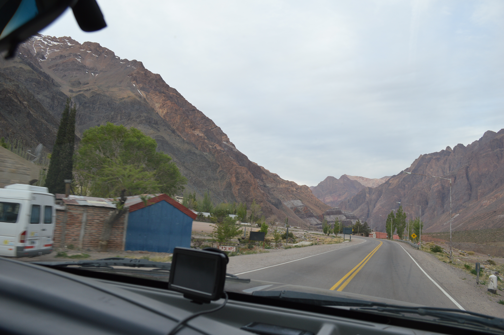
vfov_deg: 47.8
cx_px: 252
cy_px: 168
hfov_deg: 67.4
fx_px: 378
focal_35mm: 27
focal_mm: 18
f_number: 5.6
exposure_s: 1/125
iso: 180
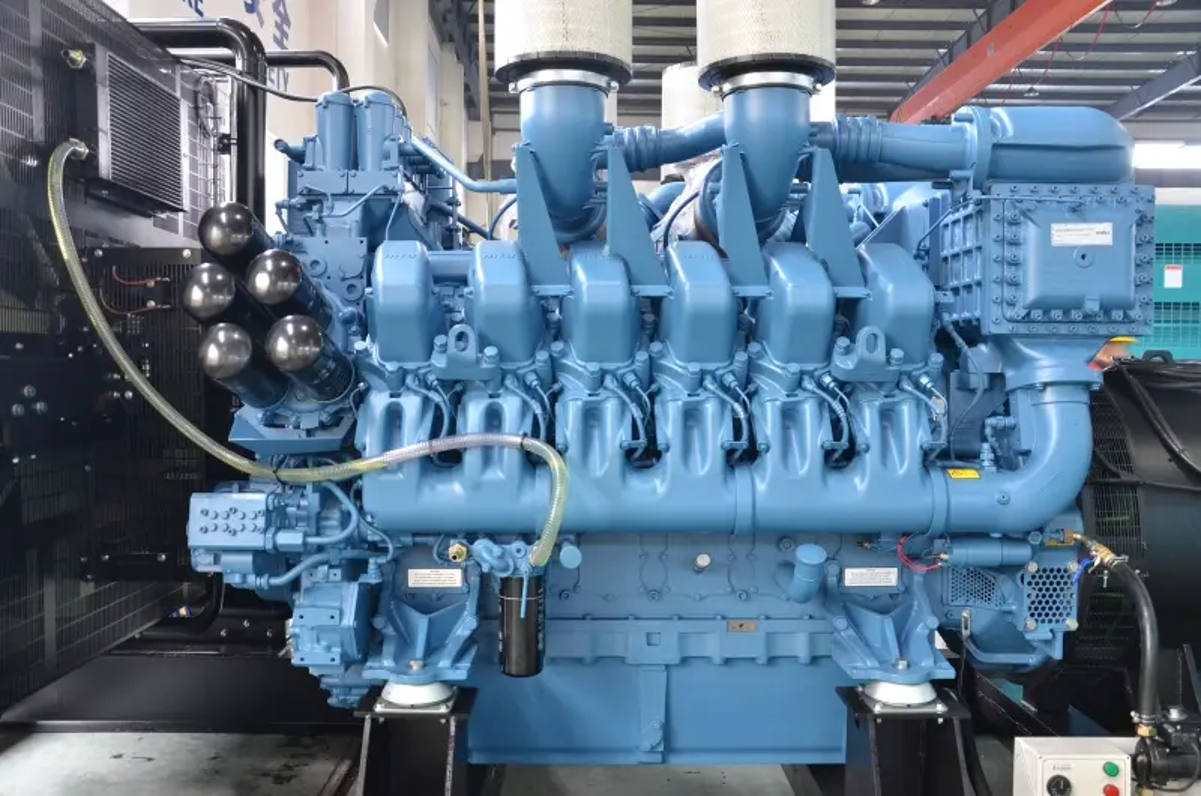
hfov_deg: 59.6
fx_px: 1049
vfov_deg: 41.5
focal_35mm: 32
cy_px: 398
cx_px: 600
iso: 250
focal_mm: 21
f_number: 3.8
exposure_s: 1/1.3
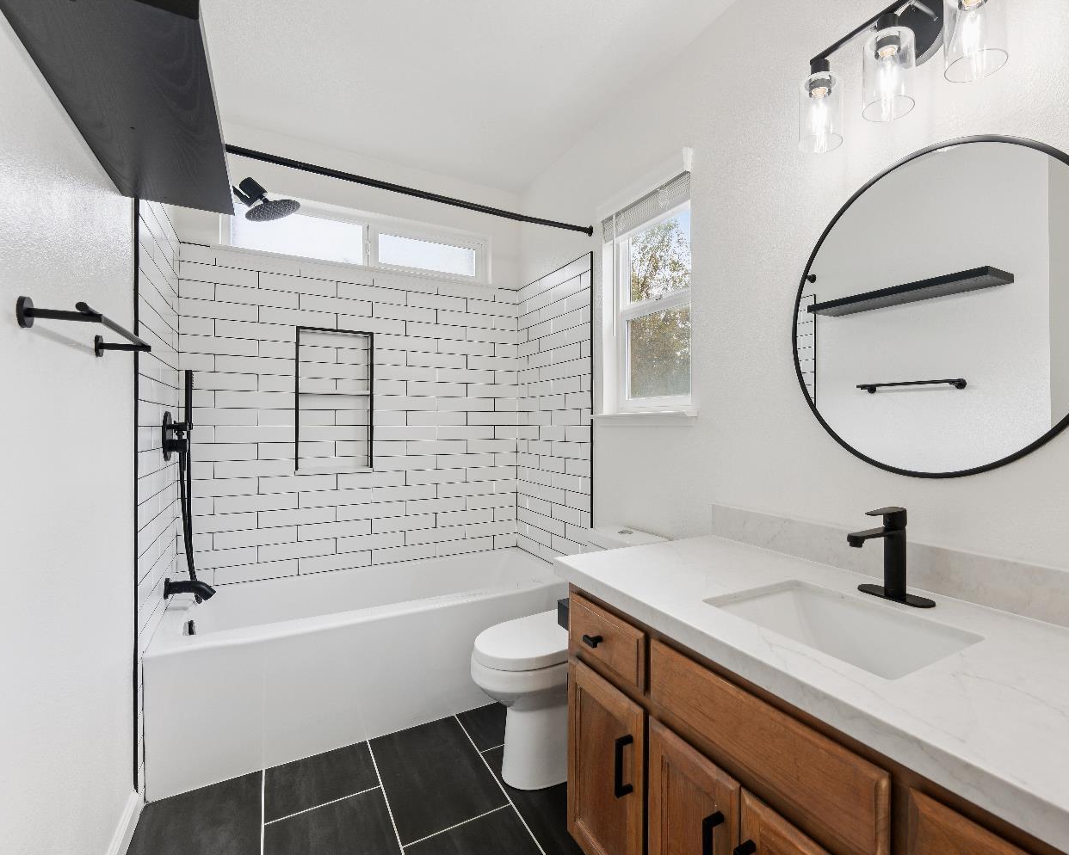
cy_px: 427
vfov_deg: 75.9
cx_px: 645
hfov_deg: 87.3
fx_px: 549
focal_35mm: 17
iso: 100
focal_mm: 15.3
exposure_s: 1/10
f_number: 9
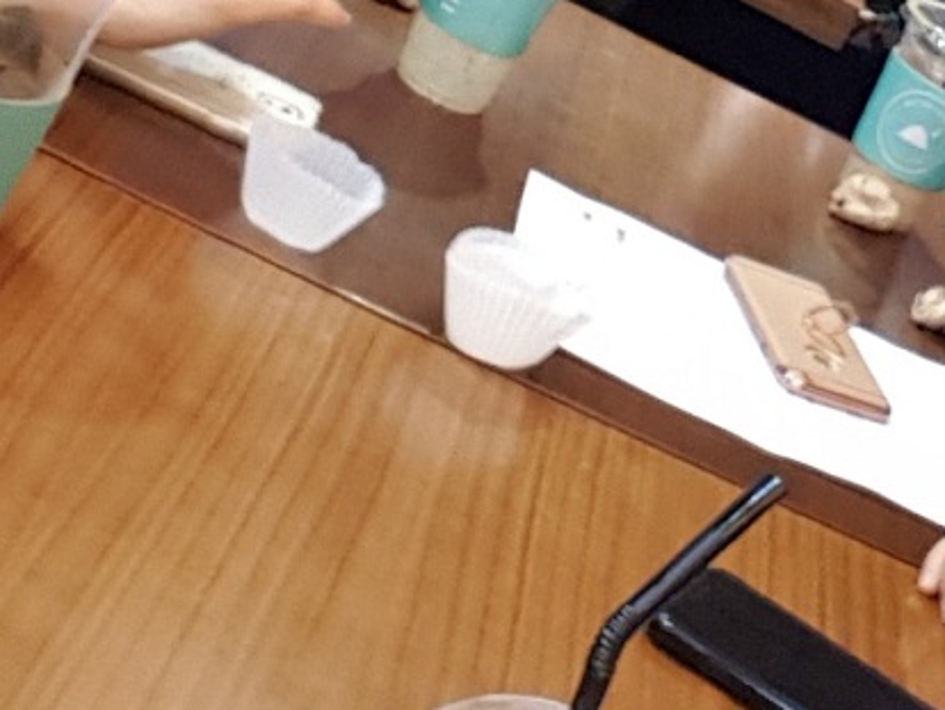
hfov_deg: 24.6
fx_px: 2076
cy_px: -138
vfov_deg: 18.4
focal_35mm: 76
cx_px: 927
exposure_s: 1/30
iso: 160
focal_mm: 2.1
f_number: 1.7
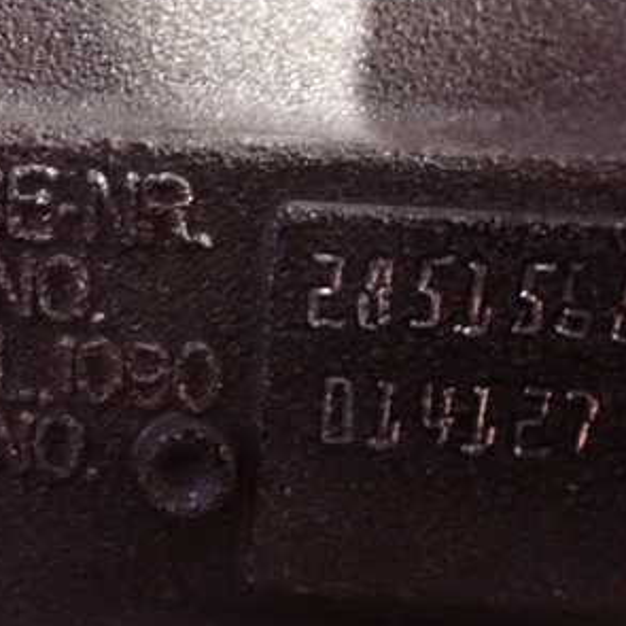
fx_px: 1105
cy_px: 310
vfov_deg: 31.6
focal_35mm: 54
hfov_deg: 31.3
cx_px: 197
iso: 1600
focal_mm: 5.4
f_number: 2.3
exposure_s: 1/15
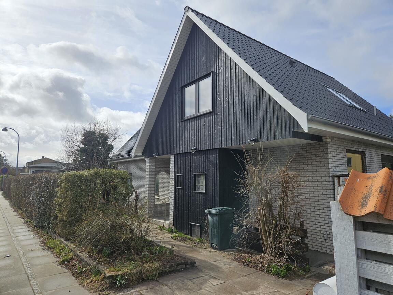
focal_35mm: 23
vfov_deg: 58.9
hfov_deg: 73.9
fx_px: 261
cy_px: 148
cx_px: 196
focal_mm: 5.4
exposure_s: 1/2537
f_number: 1.8
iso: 25
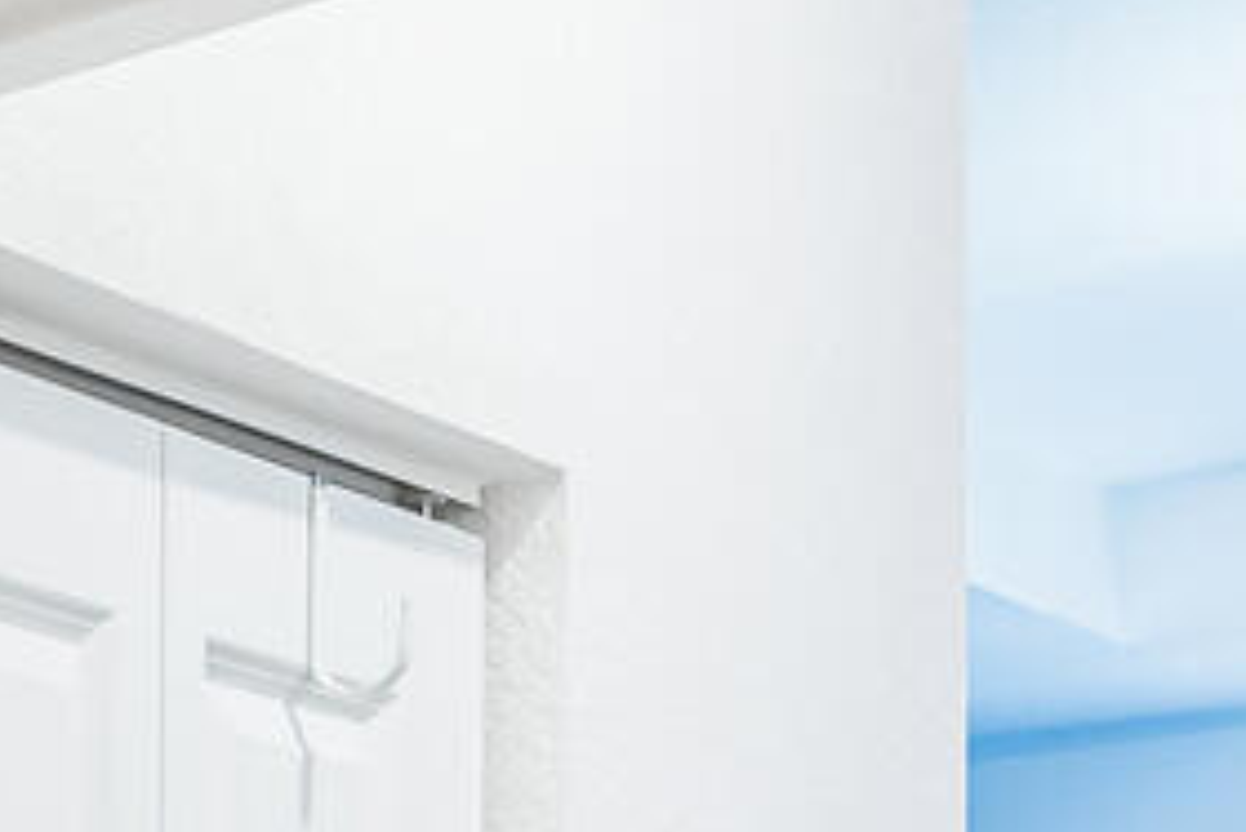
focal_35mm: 117
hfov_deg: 12.3
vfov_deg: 10.8
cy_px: 1635
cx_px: -2043
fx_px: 4051
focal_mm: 16
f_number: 4.5
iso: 500
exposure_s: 1/15
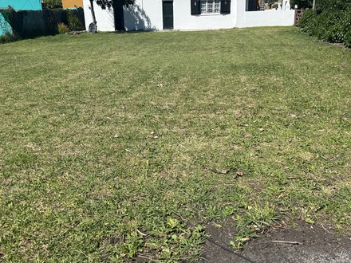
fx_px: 264
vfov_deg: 53.1
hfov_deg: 67.3
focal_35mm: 26
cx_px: 176
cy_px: 132
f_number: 1.5
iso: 50
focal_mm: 5.7
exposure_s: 1/4630
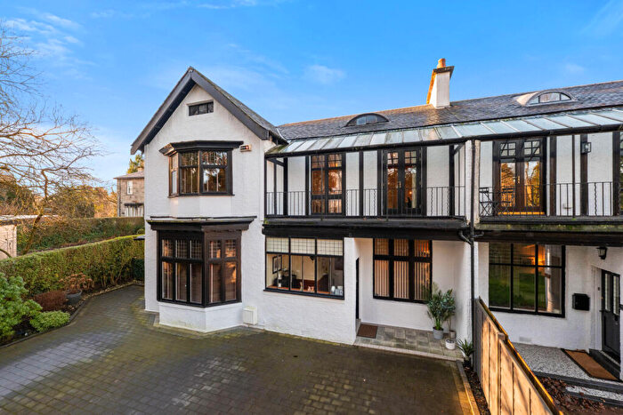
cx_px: 312
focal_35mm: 14
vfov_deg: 81.2
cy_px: 208
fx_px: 242
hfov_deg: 104.2
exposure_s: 1/160
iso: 640
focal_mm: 14
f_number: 8
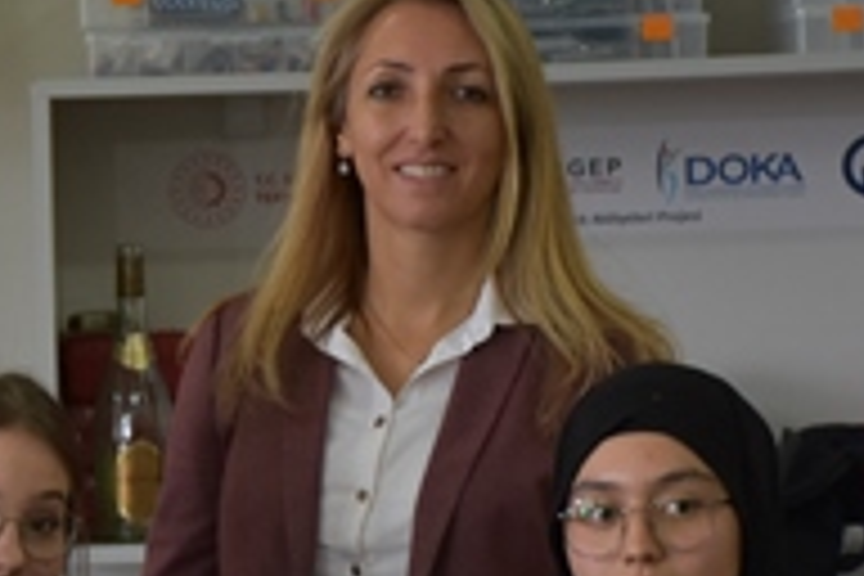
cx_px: 22
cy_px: 526
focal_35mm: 328
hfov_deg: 6.3
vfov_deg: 4.2
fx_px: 7871
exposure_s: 1/80
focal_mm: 70
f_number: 5
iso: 800
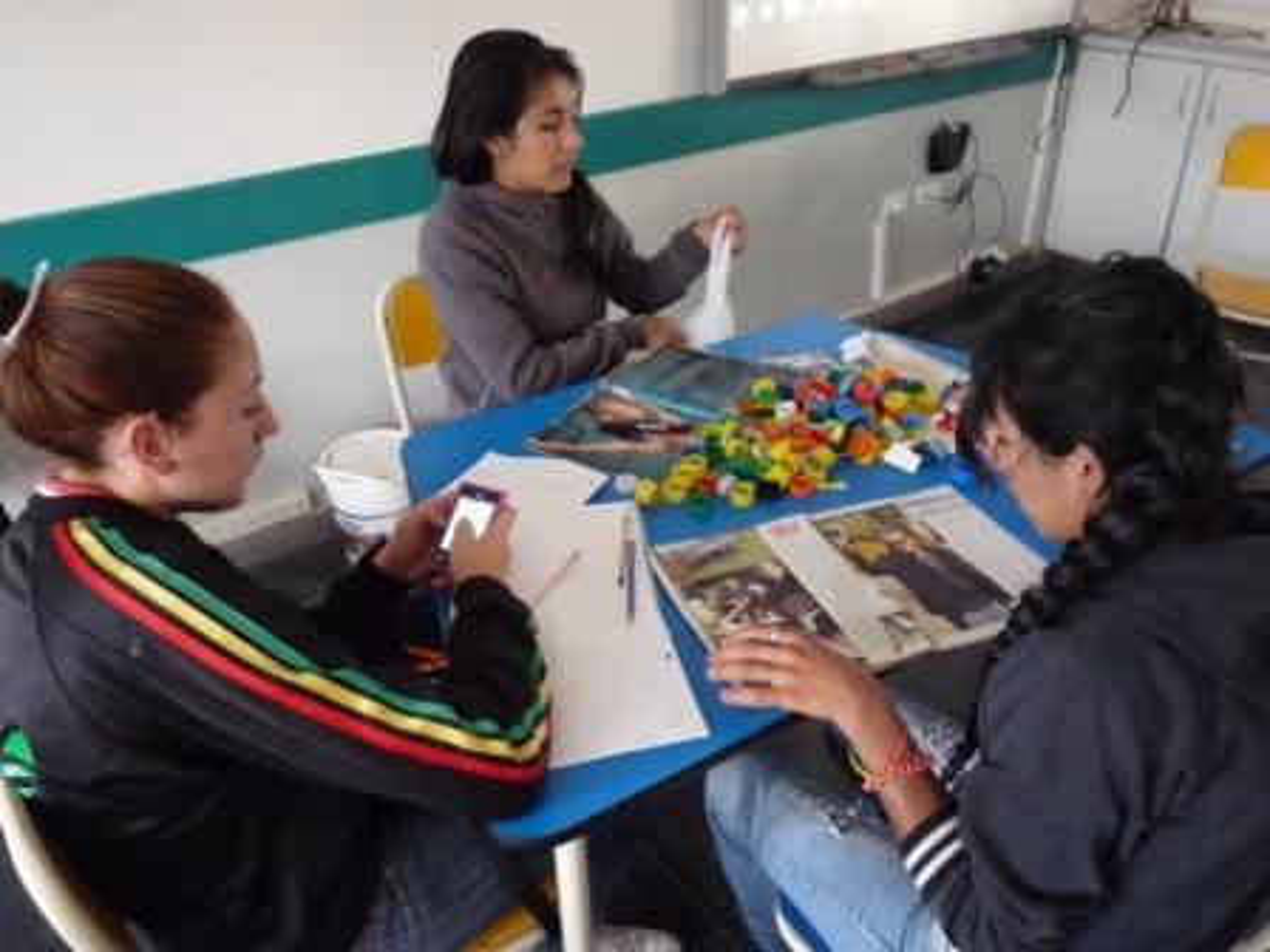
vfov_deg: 51.4
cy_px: 476
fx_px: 991
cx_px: 635
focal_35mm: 27
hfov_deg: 65.3
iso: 800
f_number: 2.8
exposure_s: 1/50
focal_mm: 4.8
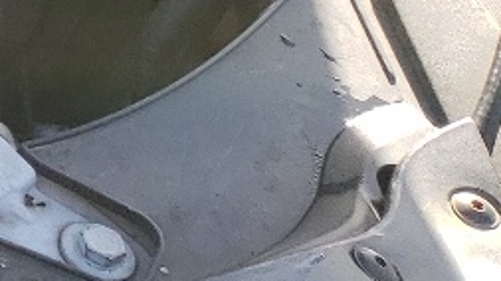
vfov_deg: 6.2
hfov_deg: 9.3
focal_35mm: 179
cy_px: -554
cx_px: -1040
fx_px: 2377
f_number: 1.5
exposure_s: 1/526
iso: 50
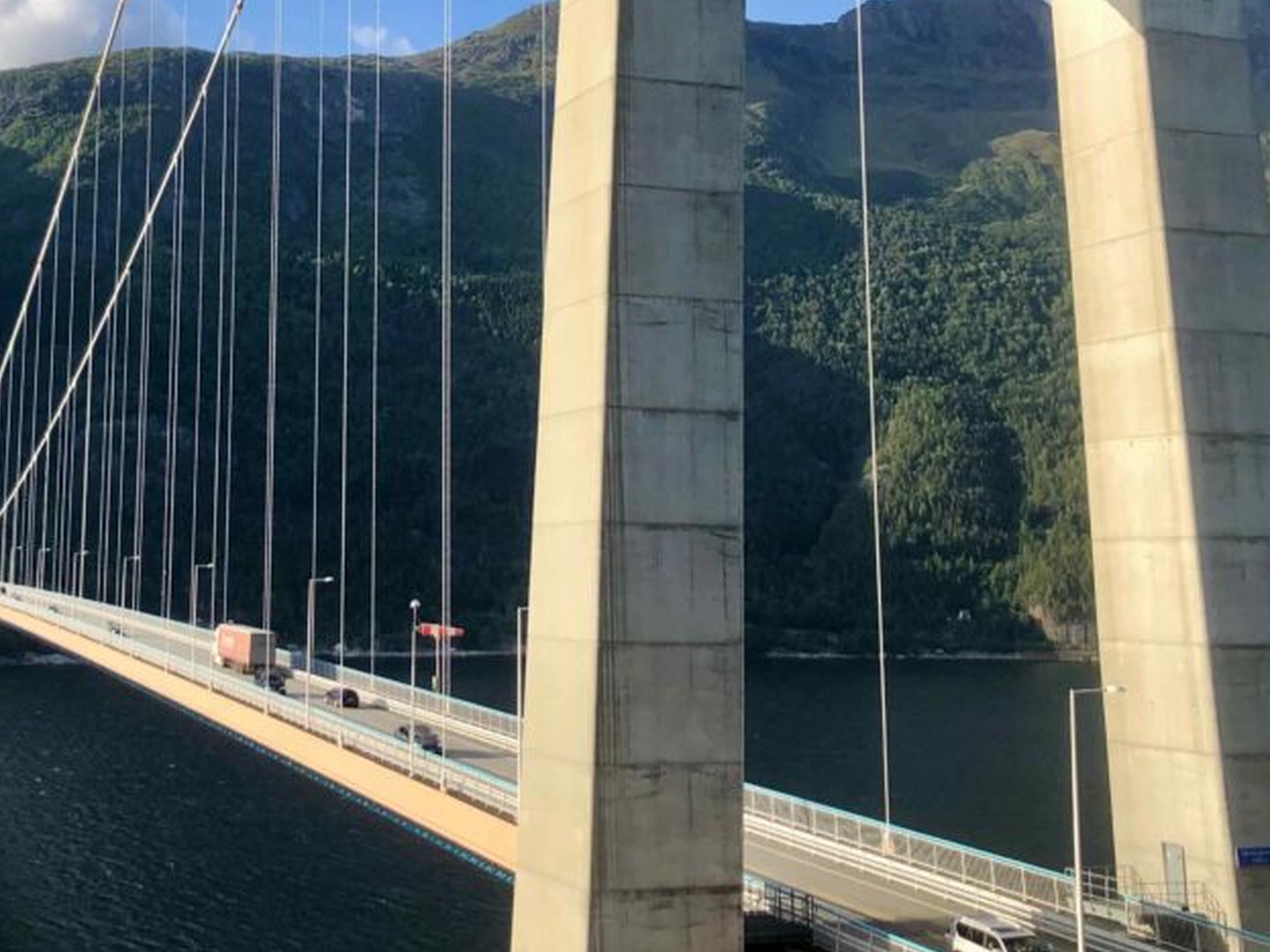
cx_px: 373
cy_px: 308
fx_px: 1687
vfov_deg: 31.2
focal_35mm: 46
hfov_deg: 40.5
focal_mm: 3.99
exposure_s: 1/1263
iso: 20
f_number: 1.8
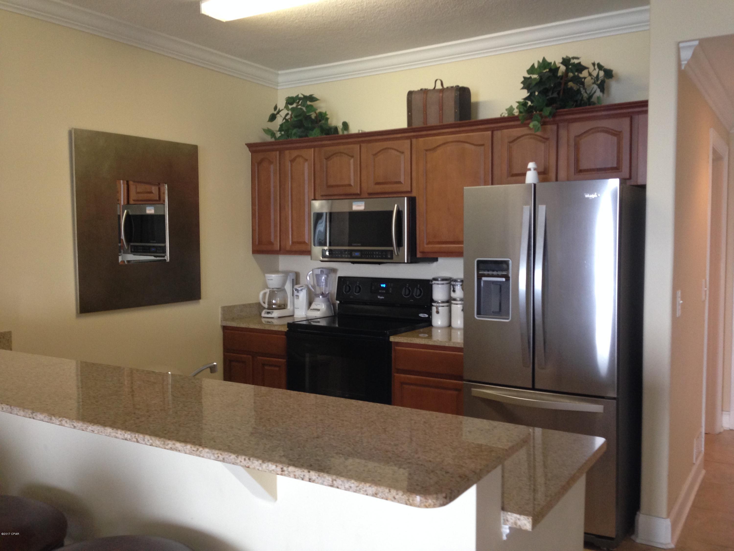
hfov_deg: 55.4
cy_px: 276
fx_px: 700
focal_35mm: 33
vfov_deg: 42.9
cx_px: 367
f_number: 2.4
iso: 125
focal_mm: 4.12
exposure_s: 1/20
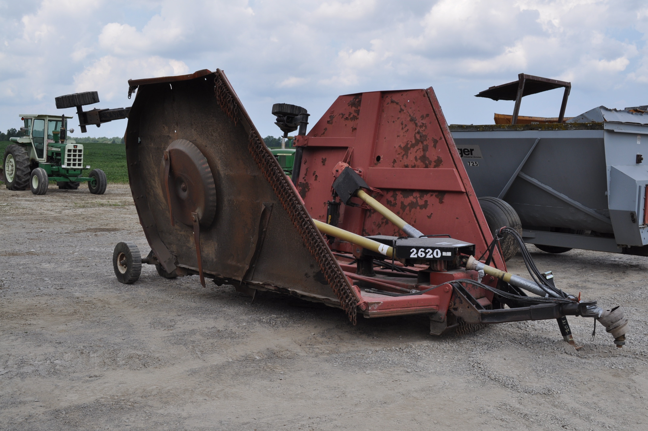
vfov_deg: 34.1
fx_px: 701
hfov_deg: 49.6
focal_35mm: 39
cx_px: 324
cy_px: 216
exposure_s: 1/320
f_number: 9
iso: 200
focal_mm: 26
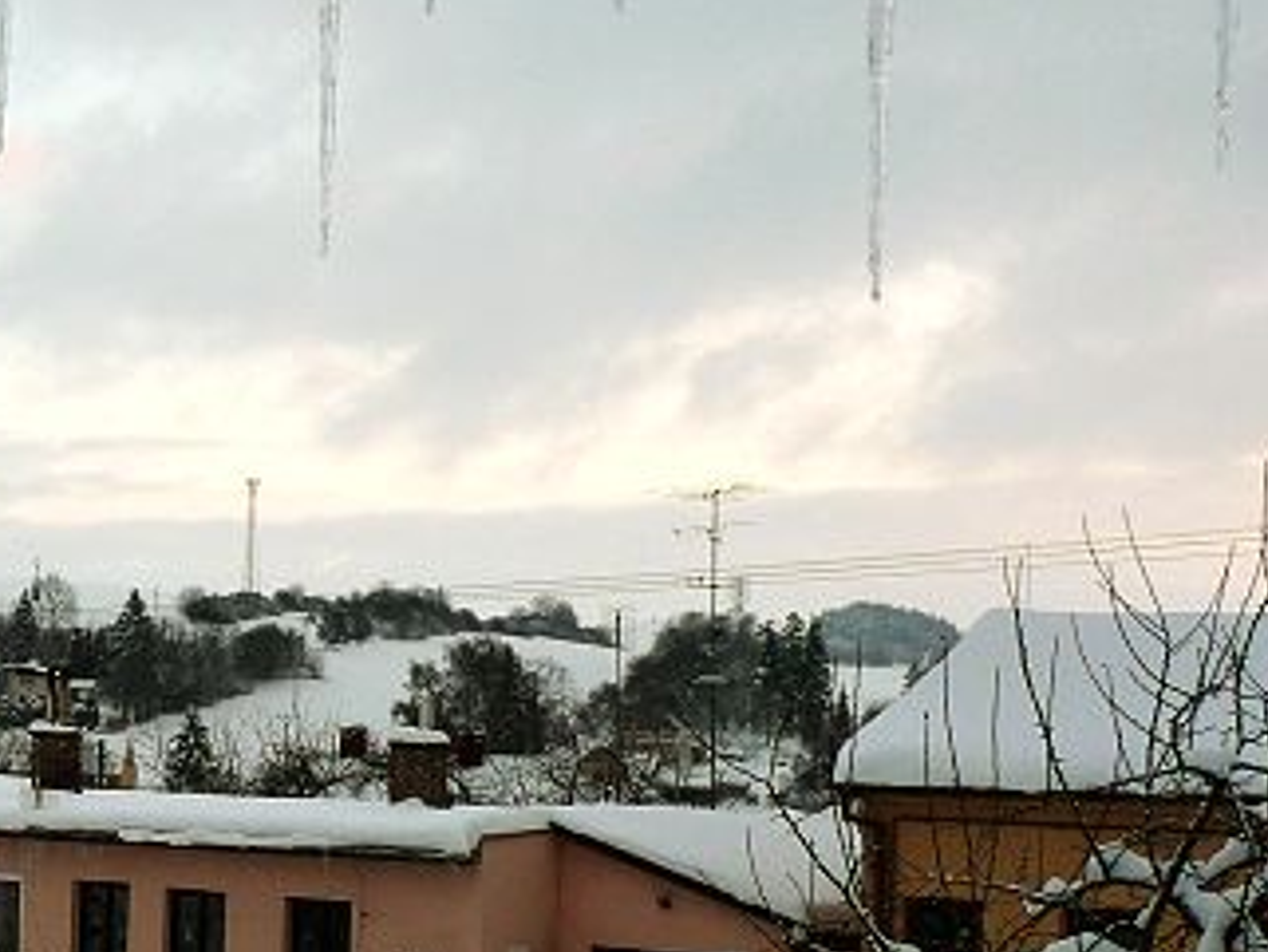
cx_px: 36
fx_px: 2309
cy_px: 630
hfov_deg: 29.0
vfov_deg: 23.2
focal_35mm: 63
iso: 100
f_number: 2.8
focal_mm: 4.8
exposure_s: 1/80
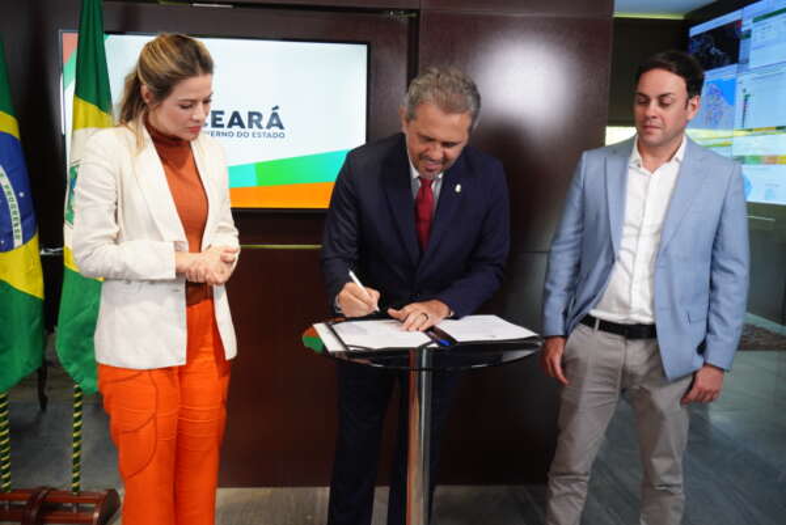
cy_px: 262
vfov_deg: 37.9
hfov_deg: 54.4
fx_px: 765
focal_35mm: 35
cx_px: 393
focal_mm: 35
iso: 5000
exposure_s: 1/160
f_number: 6.3
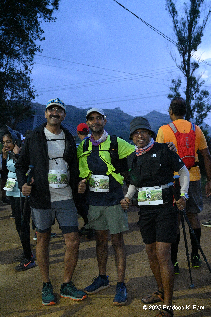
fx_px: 352
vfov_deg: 48.5
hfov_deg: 33.4
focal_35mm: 40
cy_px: 158
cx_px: 106
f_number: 4
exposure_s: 1/160
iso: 16000
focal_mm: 40
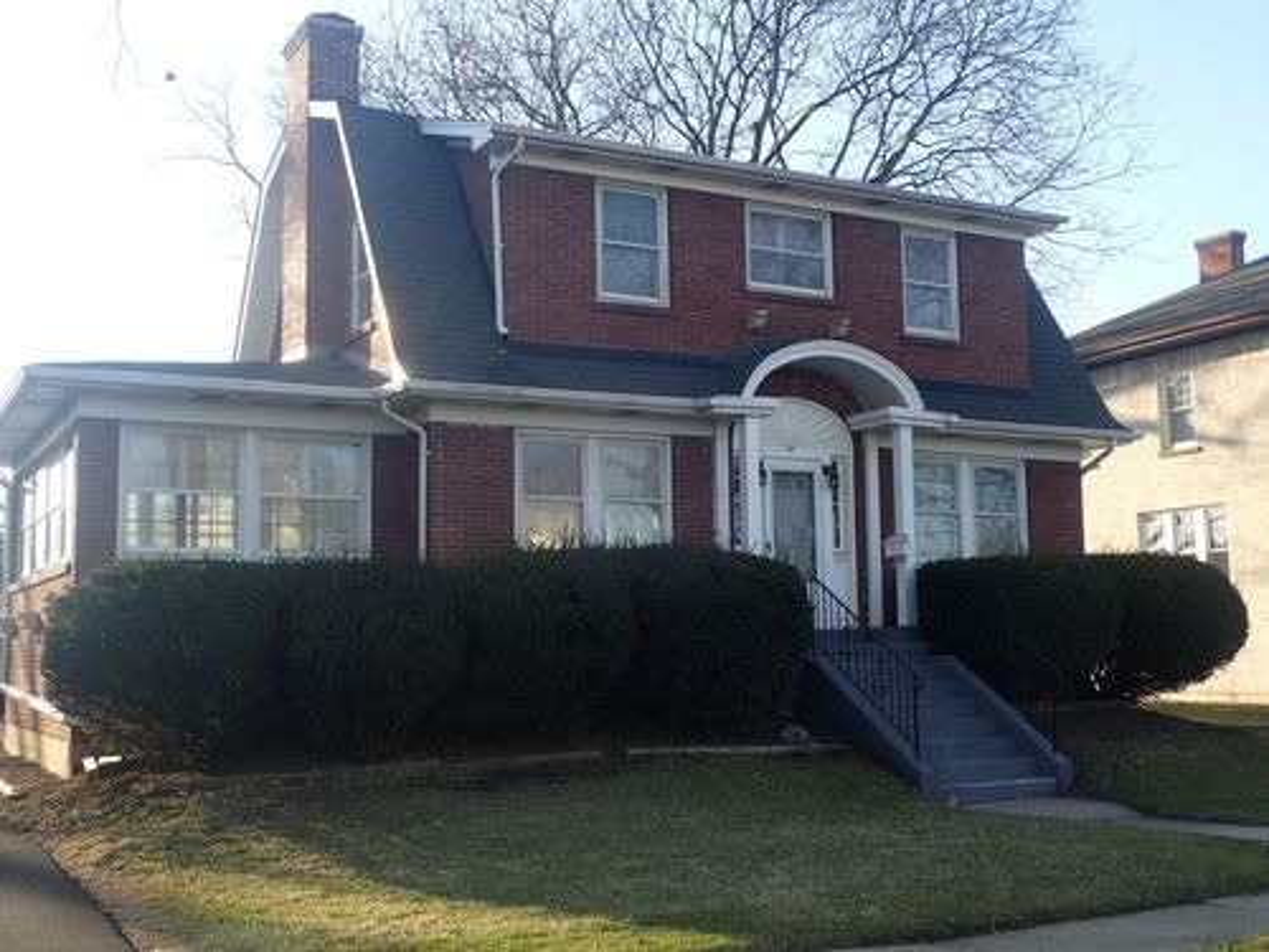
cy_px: 476
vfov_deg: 36.0
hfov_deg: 46.8
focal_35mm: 40
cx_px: 634
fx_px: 1466
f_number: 4
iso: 100
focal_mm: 7.34
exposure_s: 1/200
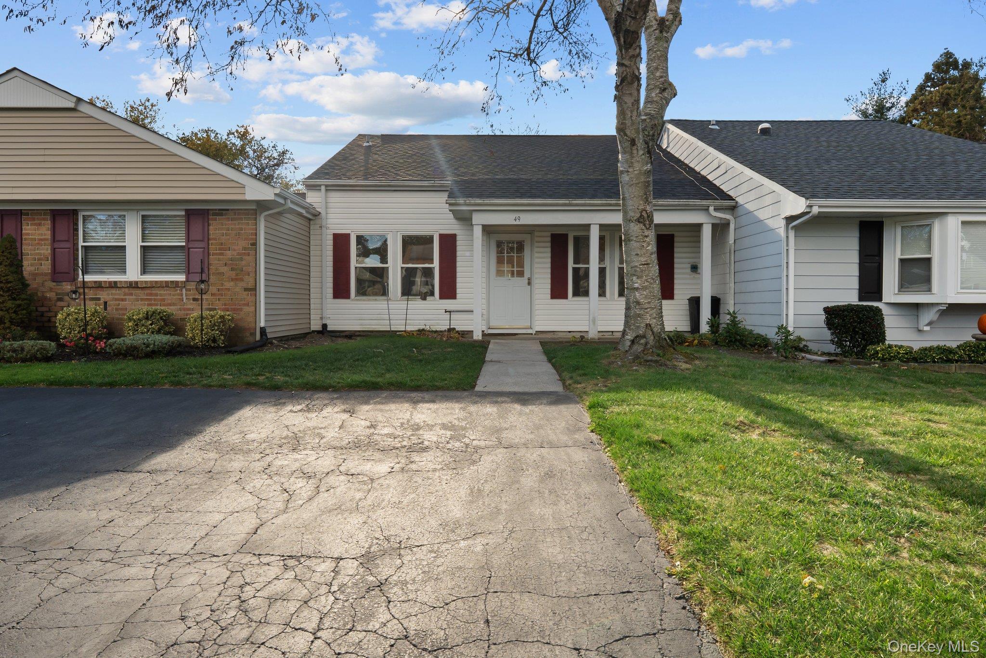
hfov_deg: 81.2
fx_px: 575
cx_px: 493
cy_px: 329
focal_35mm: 21
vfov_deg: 59.5
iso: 500
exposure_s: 1/200
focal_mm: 14
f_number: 10
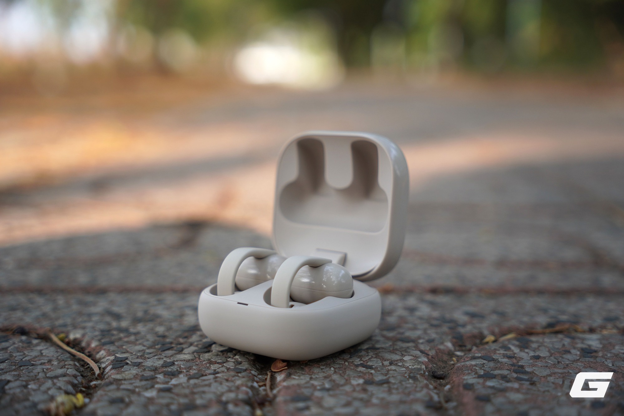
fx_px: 827
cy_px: 208
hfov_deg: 41.3
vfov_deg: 28.3
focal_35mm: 48
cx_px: 312
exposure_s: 1/500
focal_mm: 31.8
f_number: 2.8
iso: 125
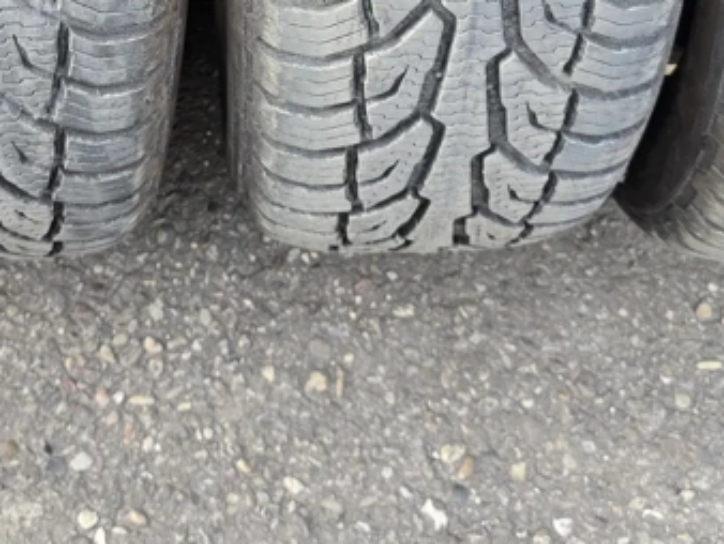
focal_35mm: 68
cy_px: -94
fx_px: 1423
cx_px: 233
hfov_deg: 28.3
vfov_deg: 20.4
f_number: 1.7
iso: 100
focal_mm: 6.3
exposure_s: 1/180
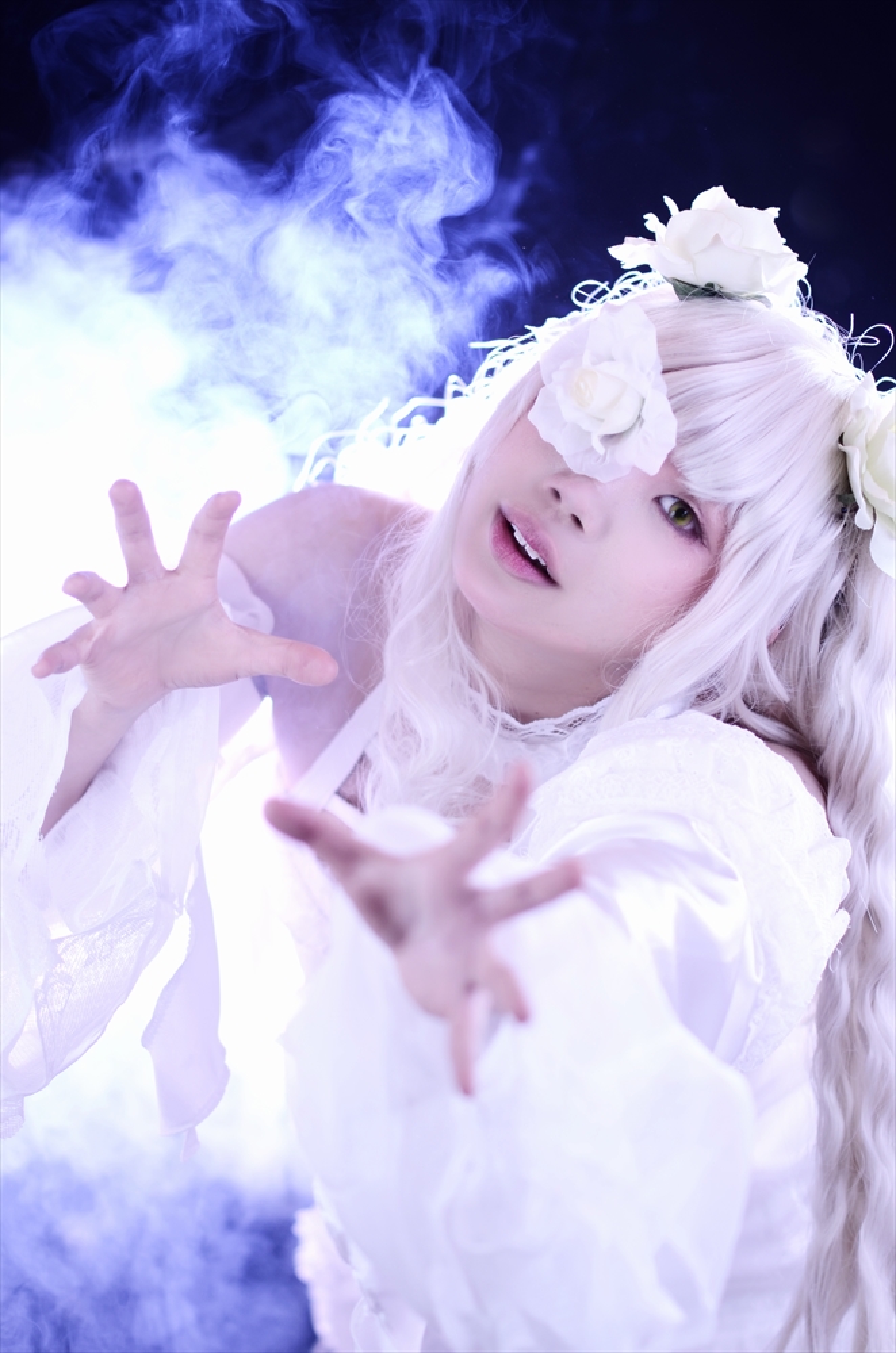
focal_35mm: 128
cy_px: 676
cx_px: 448
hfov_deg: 10.7
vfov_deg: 16.1
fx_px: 4783
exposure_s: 1/500
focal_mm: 85
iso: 100
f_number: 1.8
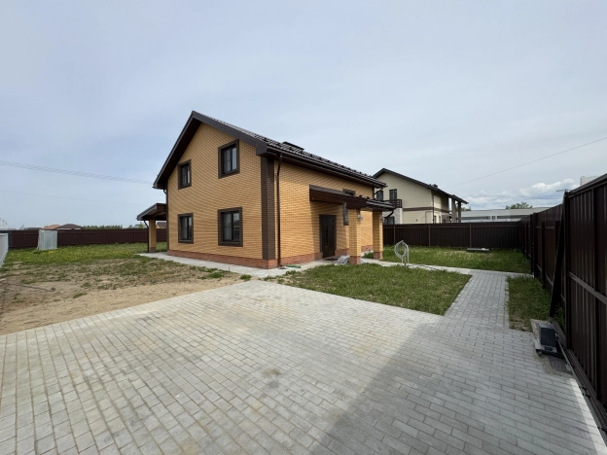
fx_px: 245
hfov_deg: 102.1
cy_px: 228
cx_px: 304
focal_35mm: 14
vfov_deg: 85.7
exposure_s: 1/1976
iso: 50
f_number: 2.2
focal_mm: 2.22
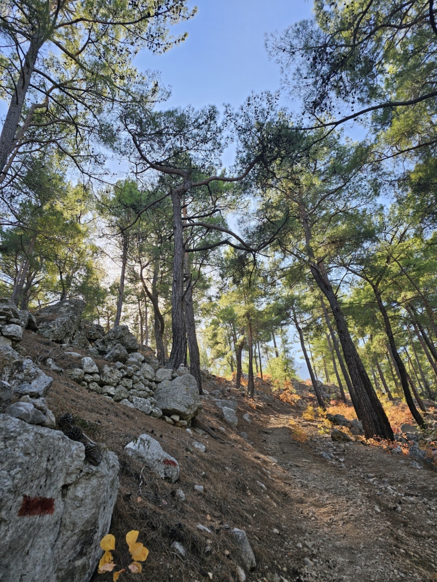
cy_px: 291
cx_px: 218
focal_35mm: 23
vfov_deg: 73.9
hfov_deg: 58.9
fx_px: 387
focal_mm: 6.3
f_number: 1.7
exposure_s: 1/166
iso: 10
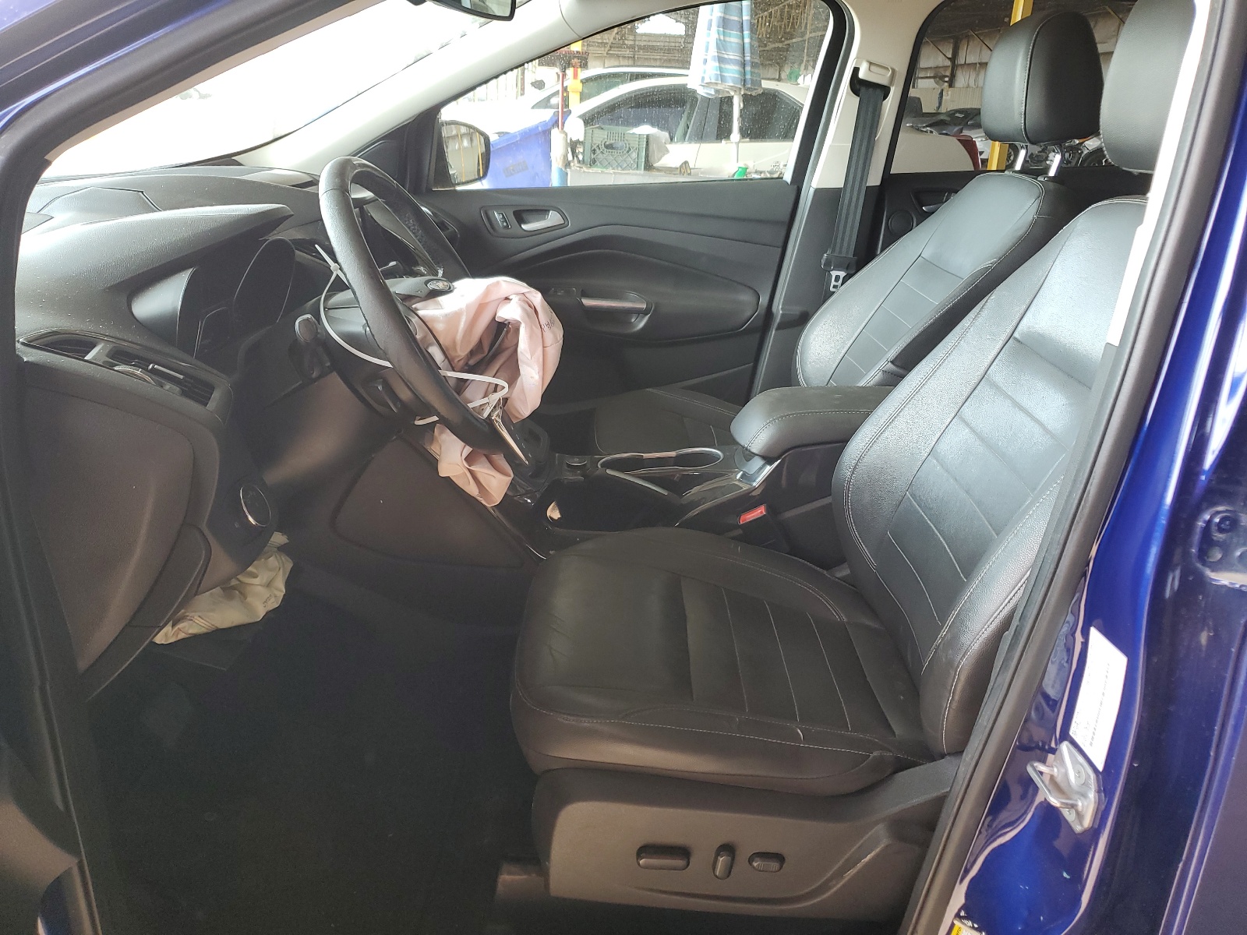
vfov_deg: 53.1
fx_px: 937
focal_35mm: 26
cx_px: 624
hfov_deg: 67.3
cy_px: 468
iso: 73
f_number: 1.5
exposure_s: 1/120
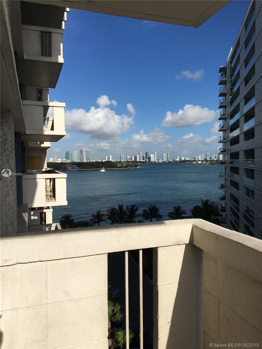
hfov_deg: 48.2
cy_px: 174
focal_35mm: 29
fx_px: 293
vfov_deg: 61.7
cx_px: 131
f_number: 2.2
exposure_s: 1/4049
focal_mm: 4.15
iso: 25
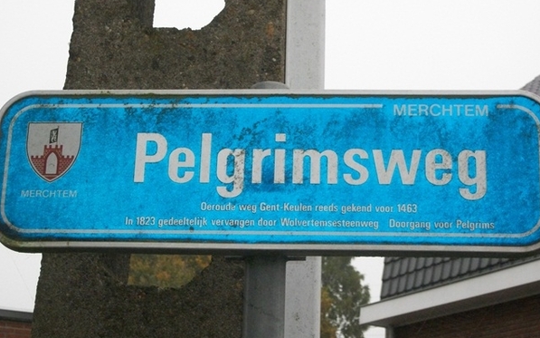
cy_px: 169
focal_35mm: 82
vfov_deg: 15.9
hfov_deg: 25.2
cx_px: 270
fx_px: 1207
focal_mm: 13.7
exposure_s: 1/250
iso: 382
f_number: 4.6
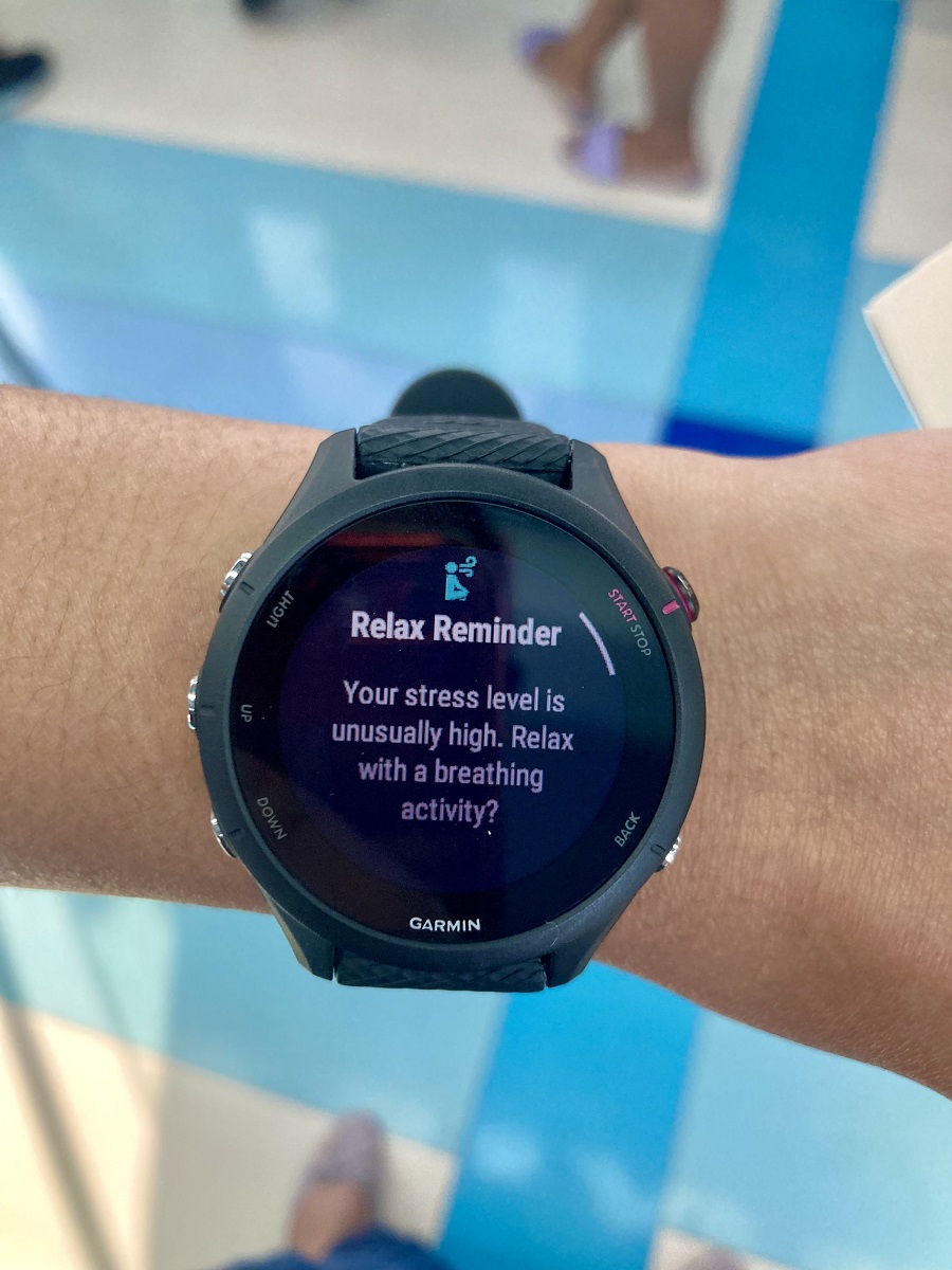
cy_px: 635
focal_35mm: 28
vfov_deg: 63.4
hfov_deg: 49.7
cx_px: 476
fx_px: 1027
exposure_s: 1/60
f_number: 1.8
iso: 125
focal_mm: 3.99
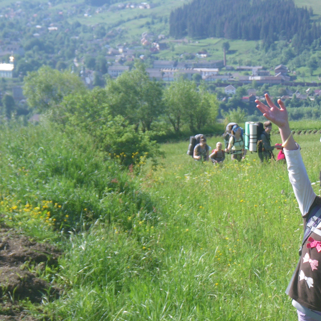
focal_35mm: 86
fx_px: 902
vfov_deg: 20.1
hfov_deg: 19.6
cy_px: 195
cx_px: 324
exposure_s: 1/160
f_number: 4.2
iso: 50
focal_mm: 7.5
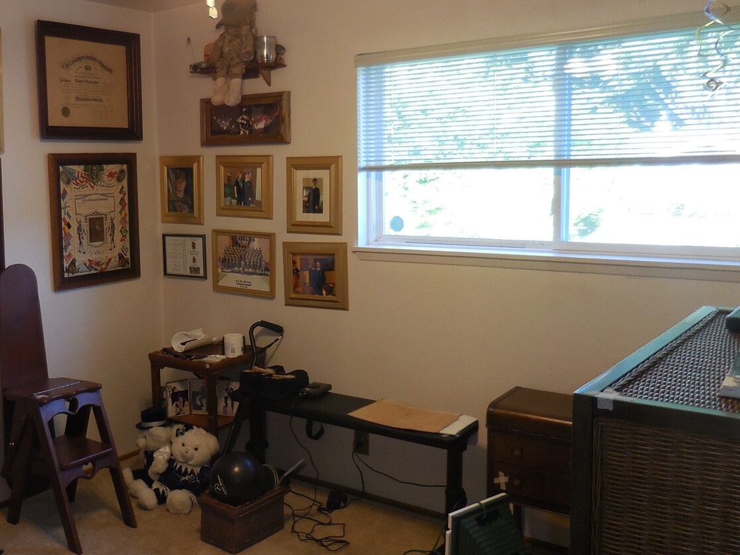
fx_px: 770
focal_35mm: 36
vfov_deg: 39.6
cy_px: 263
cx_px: 222
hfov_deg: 50.0
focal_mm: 4.5
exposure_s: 1/30
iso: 200
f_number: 3.3
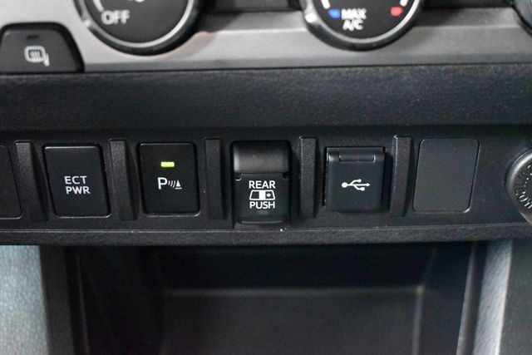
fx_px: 754
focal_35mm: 51
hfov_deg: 38.9
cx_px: 266
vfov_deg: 26.5
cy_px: 178
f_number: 4.5
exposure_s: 1/100
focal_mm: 34
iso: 12800
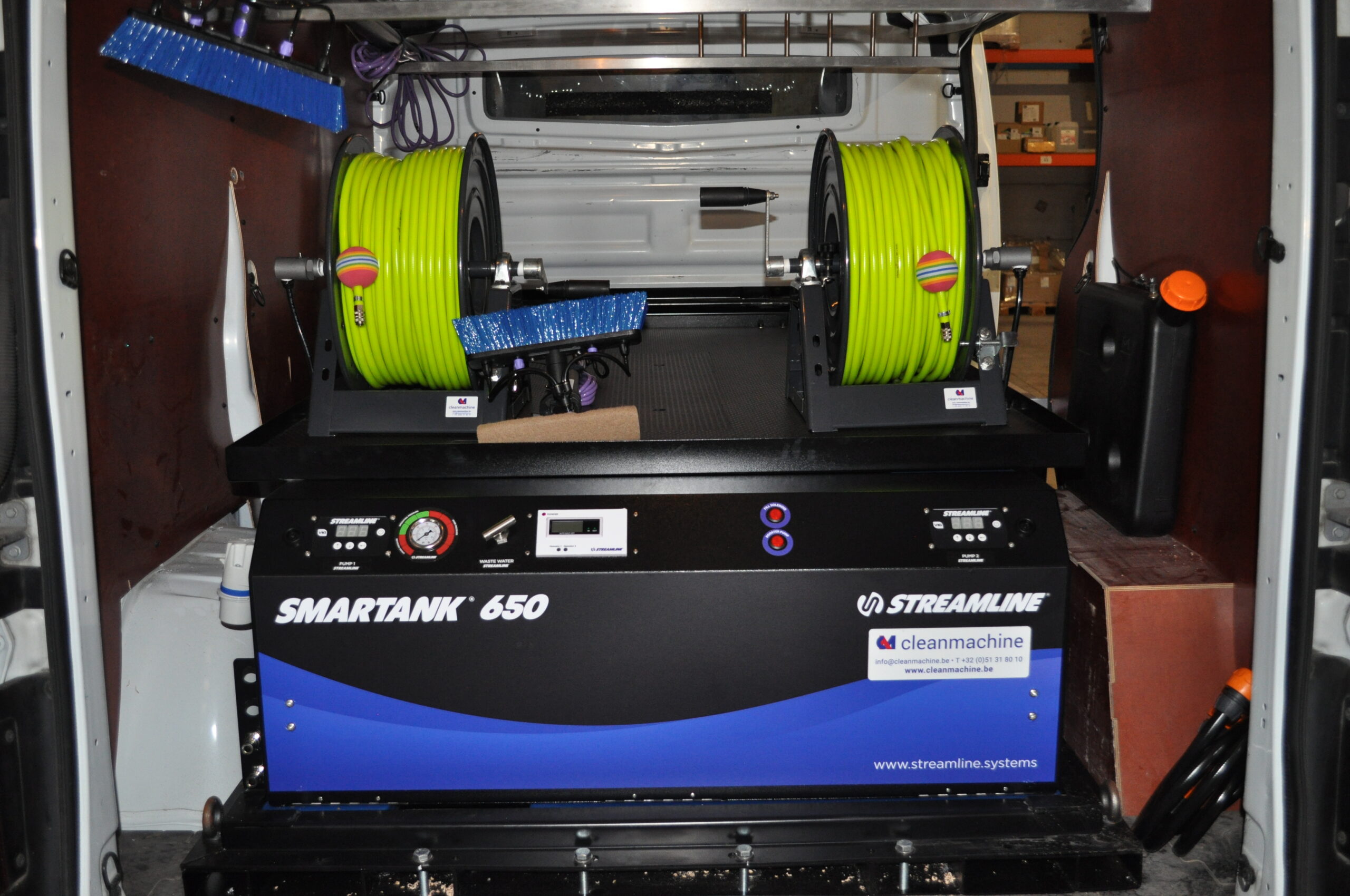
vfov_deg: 36.8
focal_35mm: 36
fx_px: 1348
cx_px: 675
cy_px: 448
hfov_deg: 53.2
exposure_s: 1/60
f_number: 4
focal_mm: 24
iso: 800
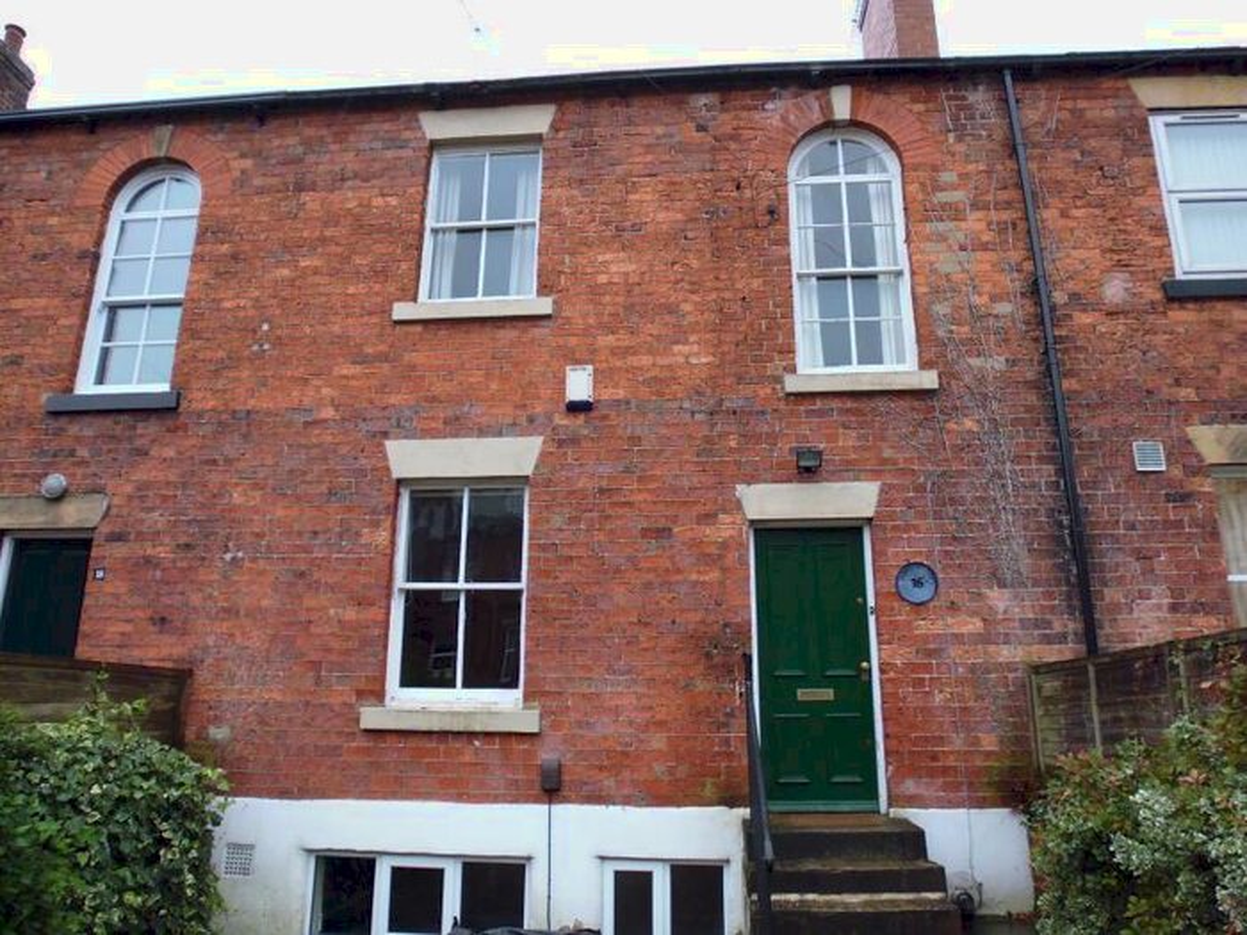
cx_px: 624
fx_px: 865
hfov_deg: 71.6
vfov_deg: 56.8
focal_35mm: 24
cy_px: 468
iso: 320
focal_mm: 4.3
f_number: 2.8
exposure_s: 1/60
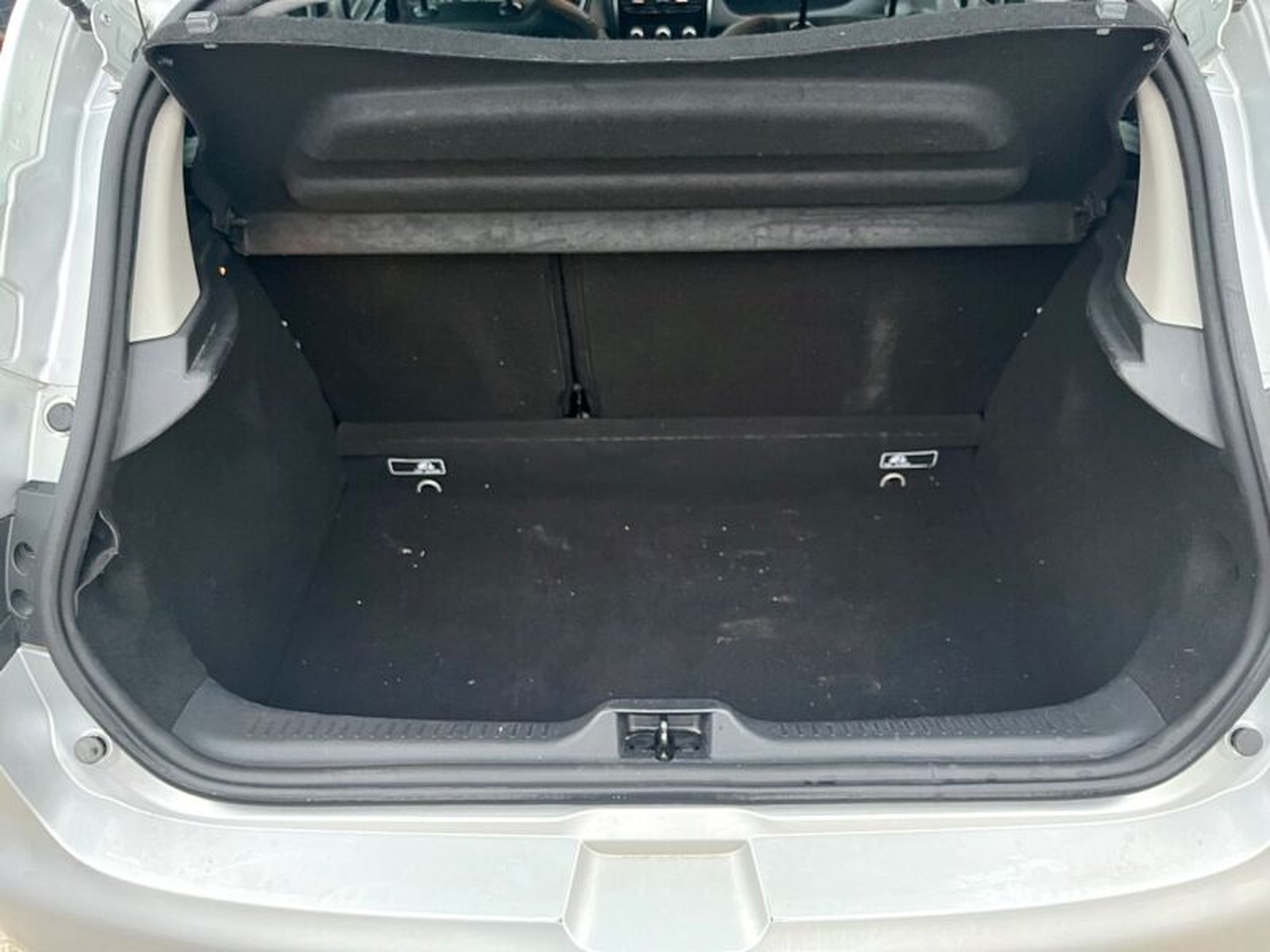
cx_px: 635
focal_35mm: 26
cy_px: 476
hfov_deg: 67.3
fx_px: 954
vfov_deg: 53.1
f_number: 1.6
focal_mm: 5.1
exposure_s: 1/52
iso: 500
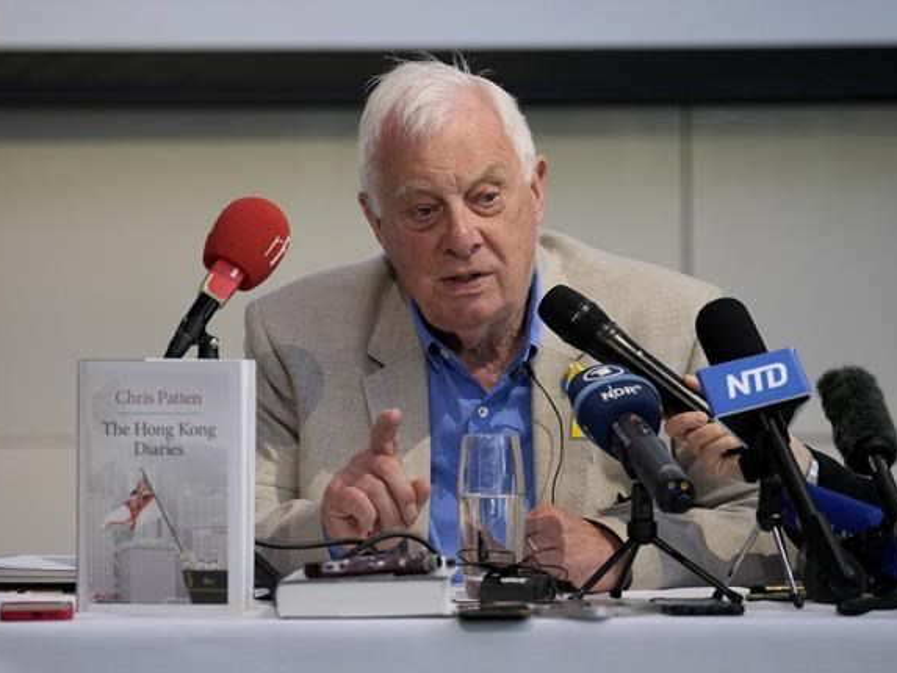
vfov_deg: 4.5
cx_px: 463
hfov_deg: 6.1
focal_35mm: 327
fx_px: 8475
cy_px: 337
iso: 2000
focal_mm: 200
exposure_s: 1/500
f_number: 2.8
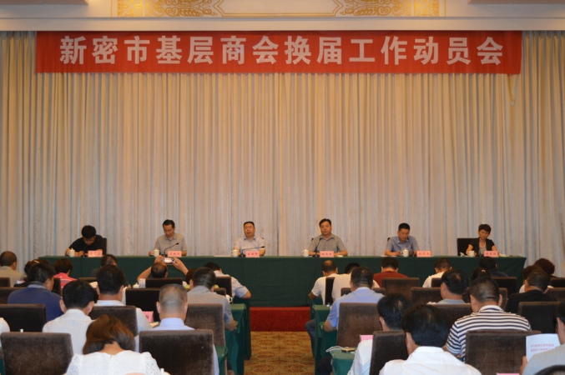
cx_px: 282
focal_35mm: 54
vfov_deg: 25.0
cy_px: 188
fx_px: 847
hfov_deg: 36.9
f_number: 4.8
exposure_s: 1/60
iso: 800
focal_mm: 36
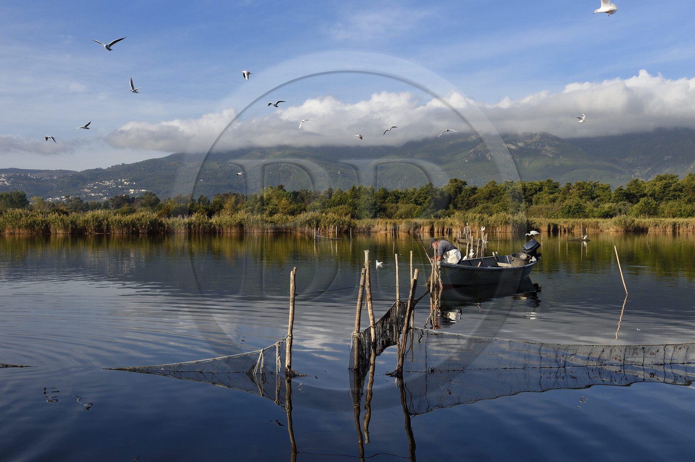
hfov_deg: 43.6
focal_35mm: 45
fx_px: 868
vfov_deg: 29.8
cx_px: 348
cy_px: 231
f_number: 10
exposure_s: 1/320
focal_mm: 45
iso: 200
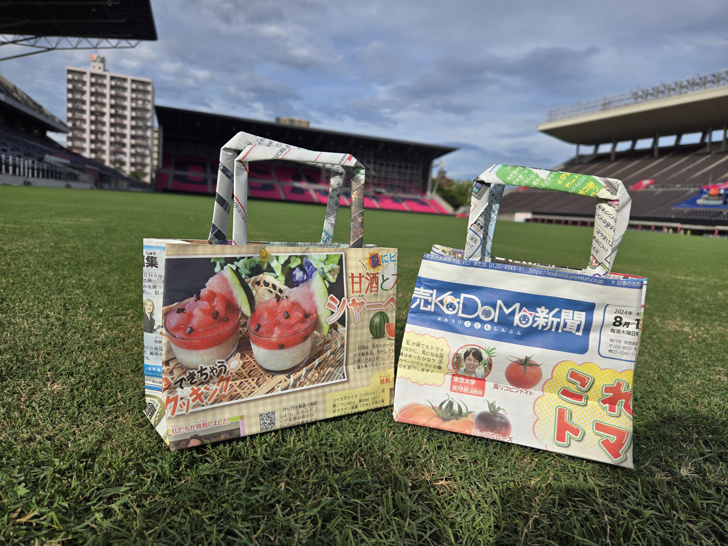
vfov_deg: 58.9
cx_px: 364
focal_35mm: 23
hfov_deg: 73.9
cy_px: 273
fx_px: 484
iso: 25
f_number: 1.8
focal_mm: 5.4
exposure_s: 1/2650
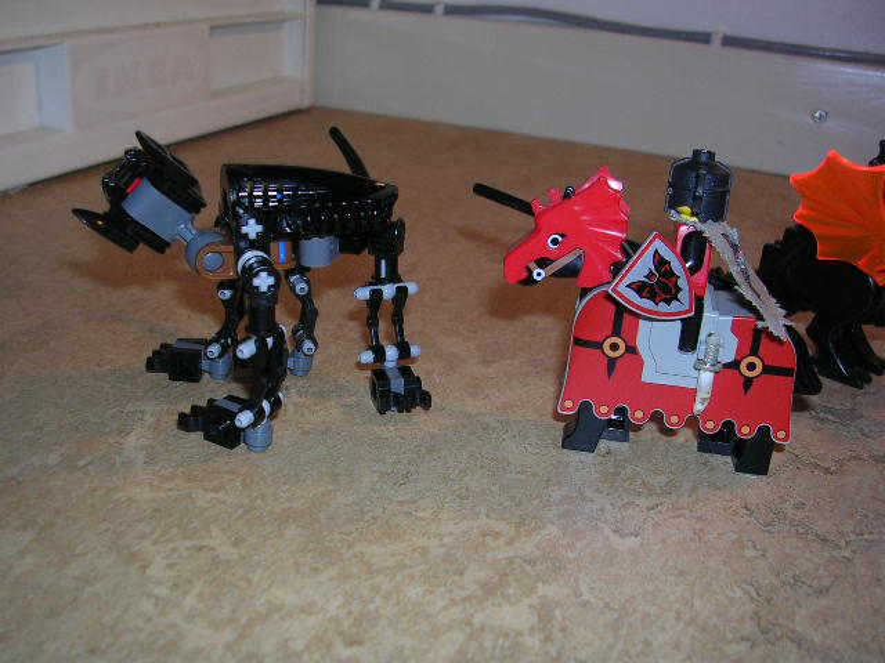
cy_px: 332
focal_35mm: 38
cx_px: 442
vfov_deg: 37.7
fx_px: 972
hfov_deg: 49.0
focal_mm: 5.8
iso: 50
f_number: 2.8
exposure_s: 1/60.1
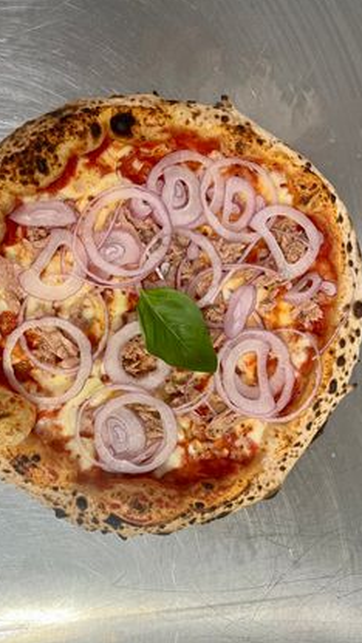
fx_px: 495
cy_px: 318
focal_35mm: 29
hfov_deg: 39.9
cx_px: 139
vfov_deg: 66.1
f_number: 1.5
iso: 80
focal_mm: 5.7
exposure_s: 1/100
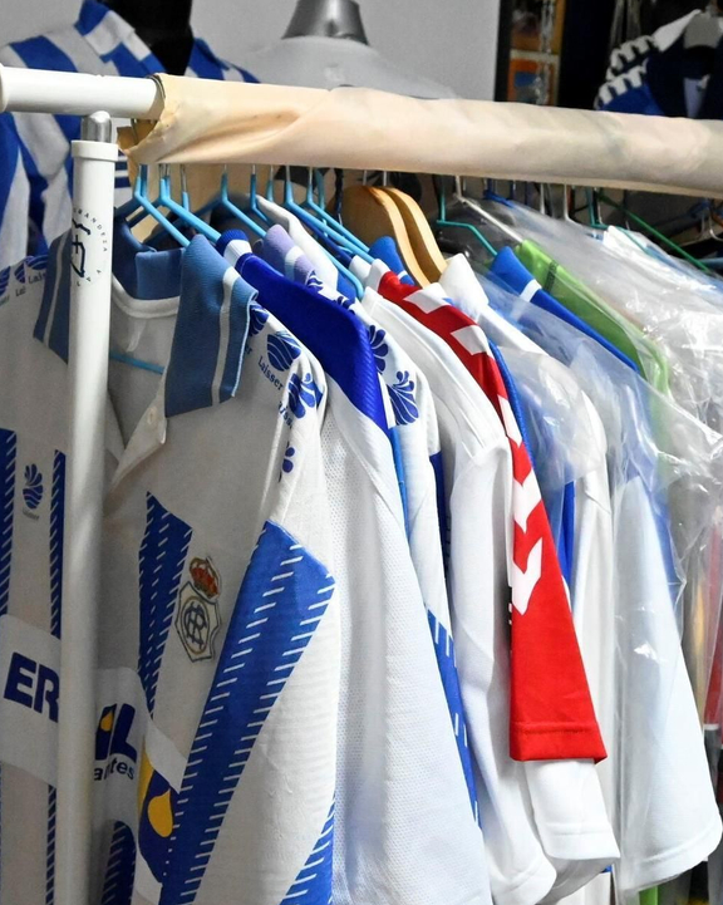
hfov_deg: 30.1
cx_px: 446
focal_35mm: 50
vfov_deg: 37.3
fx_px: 1339
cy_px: 508
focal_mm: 16
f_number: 5
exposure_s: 1/60
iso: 8000
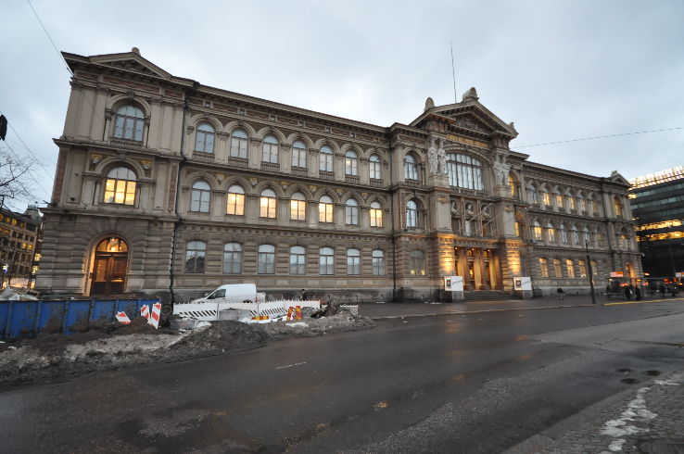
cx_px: 342
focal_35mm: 15
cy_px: 227
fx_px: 285
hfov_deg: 100.5
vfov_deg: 77.2
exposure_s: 1/25
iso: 1600
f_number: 4
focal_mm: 10
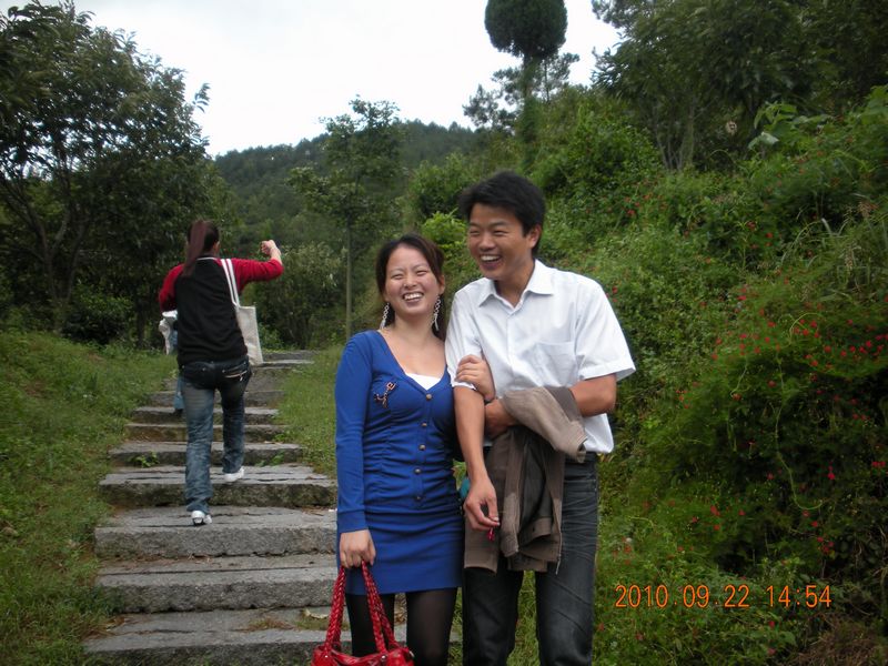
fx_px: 898
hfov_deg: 52.6
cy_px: 333
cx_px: 444
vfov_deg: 40.7
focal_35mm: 35
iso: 64
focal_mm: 6.3
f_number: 3.5
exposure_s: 1/80
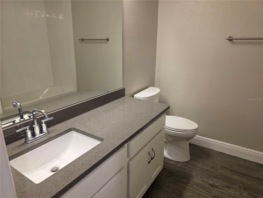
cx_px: 132
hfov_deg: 73.9
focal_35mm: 23
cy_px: 99
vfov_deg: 58.9
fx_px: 175
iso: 320
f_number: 1.7
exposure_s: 1/120
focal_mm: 6.3
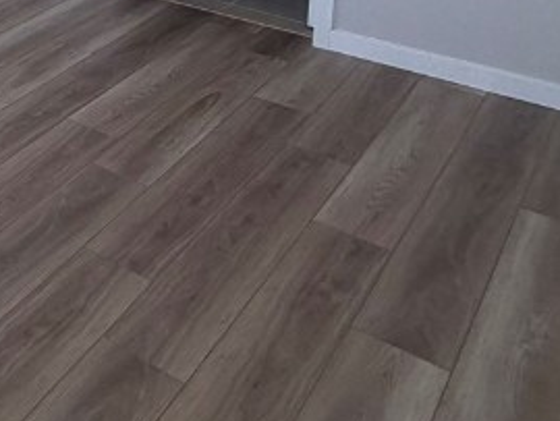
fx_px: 858
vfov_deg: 23.1
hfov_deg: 26.3
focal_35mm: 53
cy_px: -183
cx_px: -280
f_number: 2.2
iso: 50
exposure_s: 1/175
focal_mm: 2.22
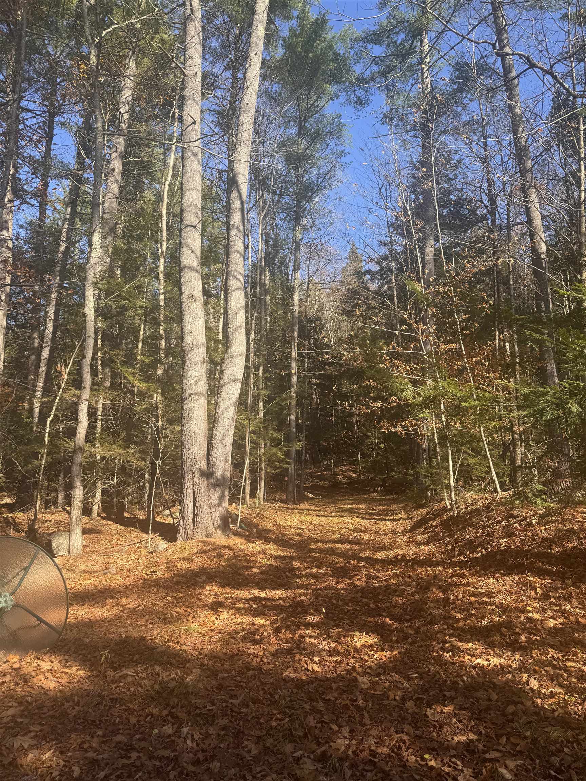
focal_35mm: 24
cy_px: 390
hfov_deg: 56.8
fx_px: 542
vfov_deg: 71.6
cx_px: 293
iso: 80
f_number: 1.78
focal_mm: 6.76
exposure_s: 1/1112
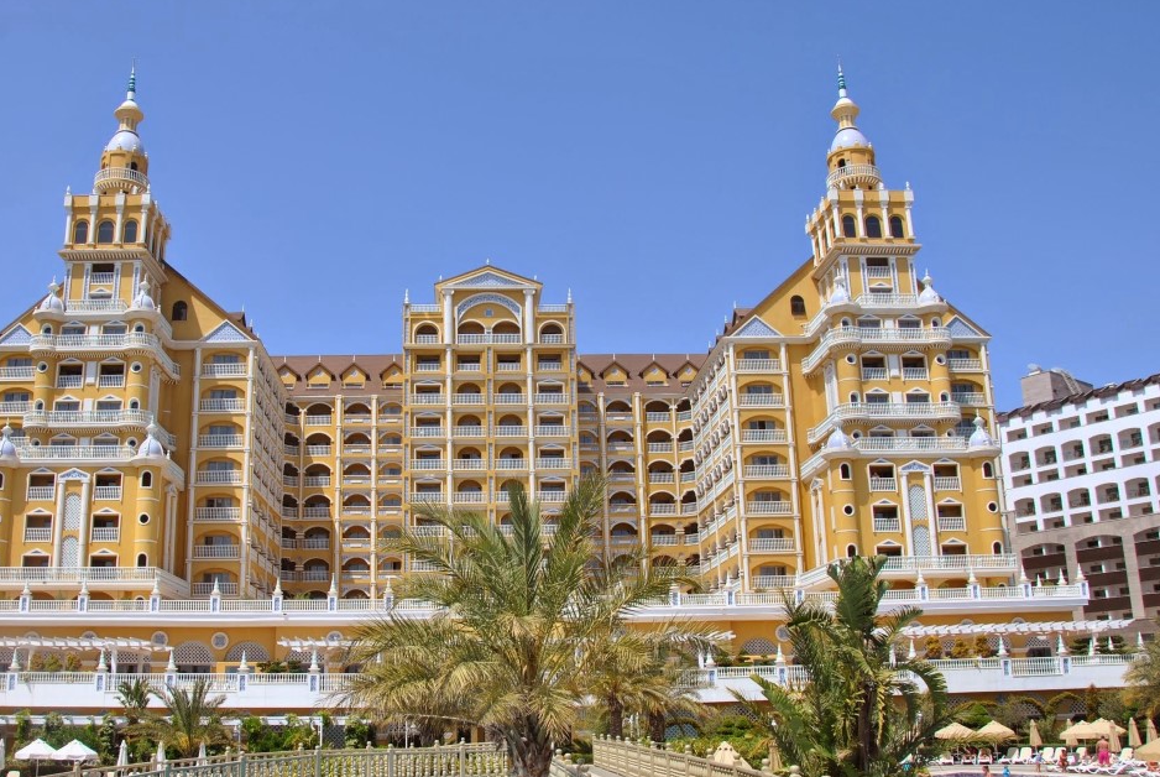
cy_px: 428
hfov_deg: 56.9
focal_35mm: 33
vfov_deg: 40.0
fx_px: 1065
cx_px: 484
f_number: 9
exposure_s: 1/320
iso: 100
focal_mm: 18
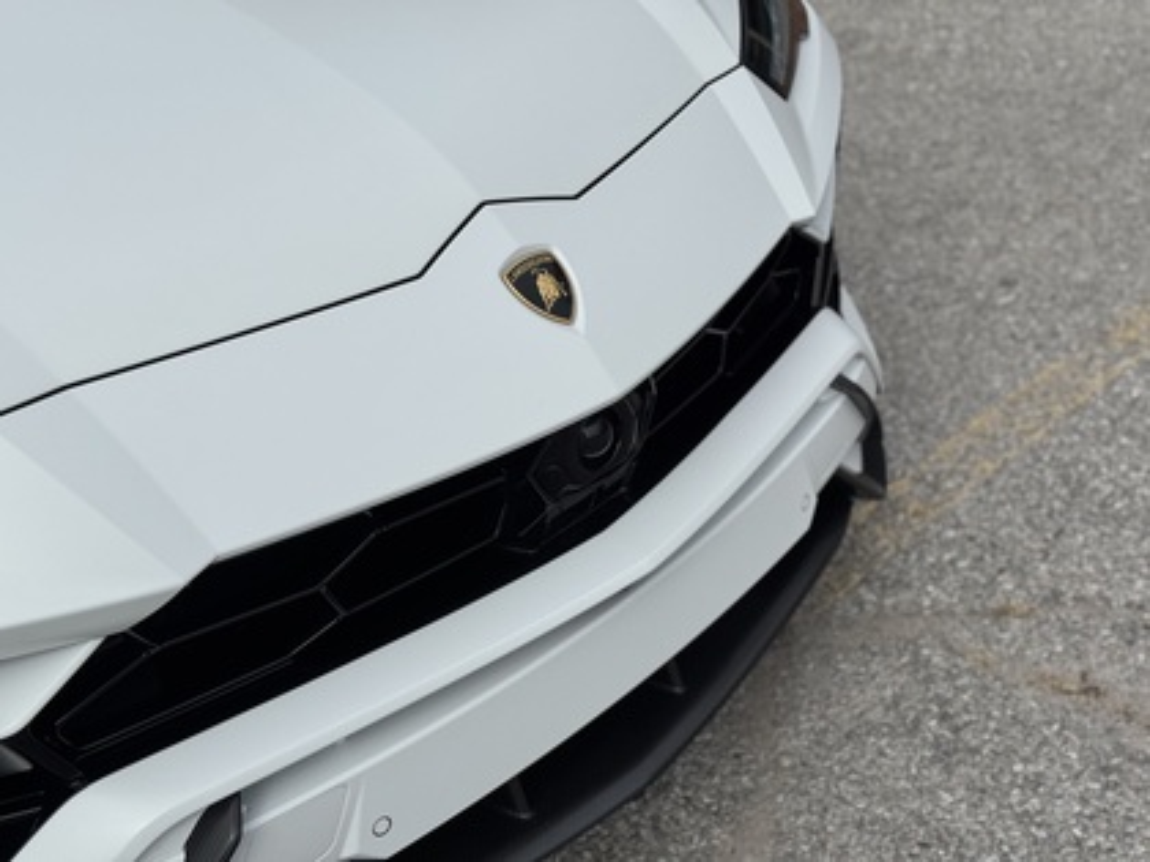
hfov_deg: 39.7
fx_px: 1595
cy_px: 431
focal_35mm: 48
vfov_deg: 30.3
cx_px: 575
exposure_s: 1/7092
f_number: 1.78
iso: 64
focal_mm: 6.76
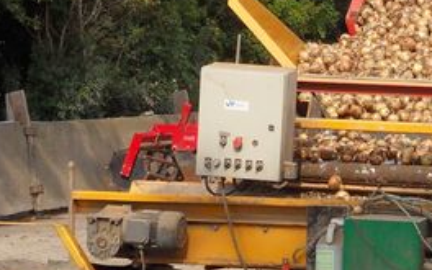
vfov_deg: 7.8
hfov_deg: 12.3
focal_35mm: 167
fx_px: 1966
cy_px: 21
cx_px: 515
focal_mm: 9.1
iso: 80
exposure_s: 1/350
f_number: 4.5
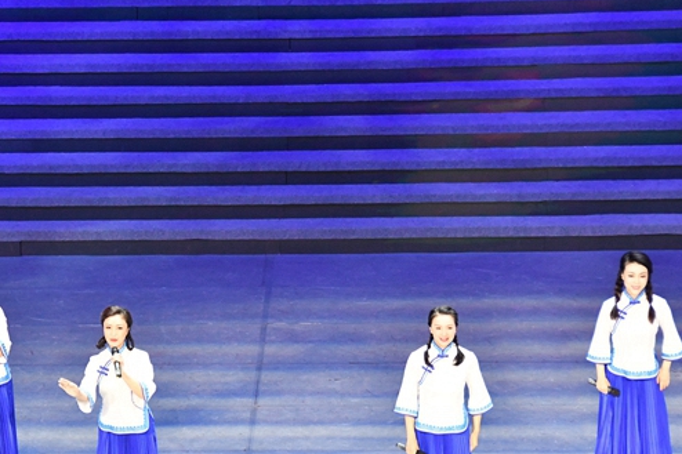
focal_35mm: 230
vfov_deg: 6.0
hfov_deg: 8.9
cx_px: 168
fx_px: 4356
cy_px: 244
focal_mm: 95
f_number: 5.3
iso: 3200
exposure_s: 1/100
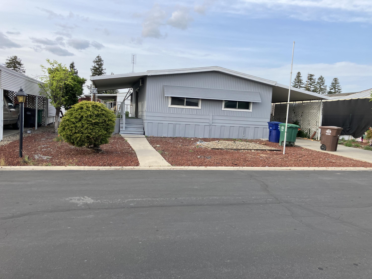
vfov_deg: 49.7
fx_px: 301
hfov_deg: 63.4
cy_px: 140
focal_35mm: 28
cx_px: 186
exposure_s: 1/546
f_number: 1.8
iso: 32
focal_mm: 3.99
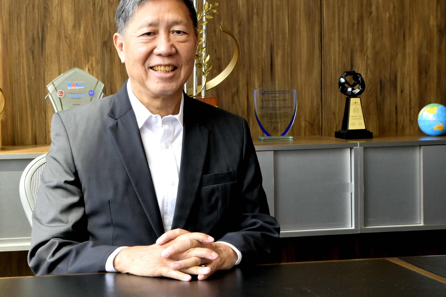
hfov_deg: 21.9
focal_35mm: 93
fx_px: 1152
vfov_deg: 14.7
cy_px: 136
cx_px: 179
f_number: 9
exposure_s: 1/60
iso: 320
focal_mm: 32
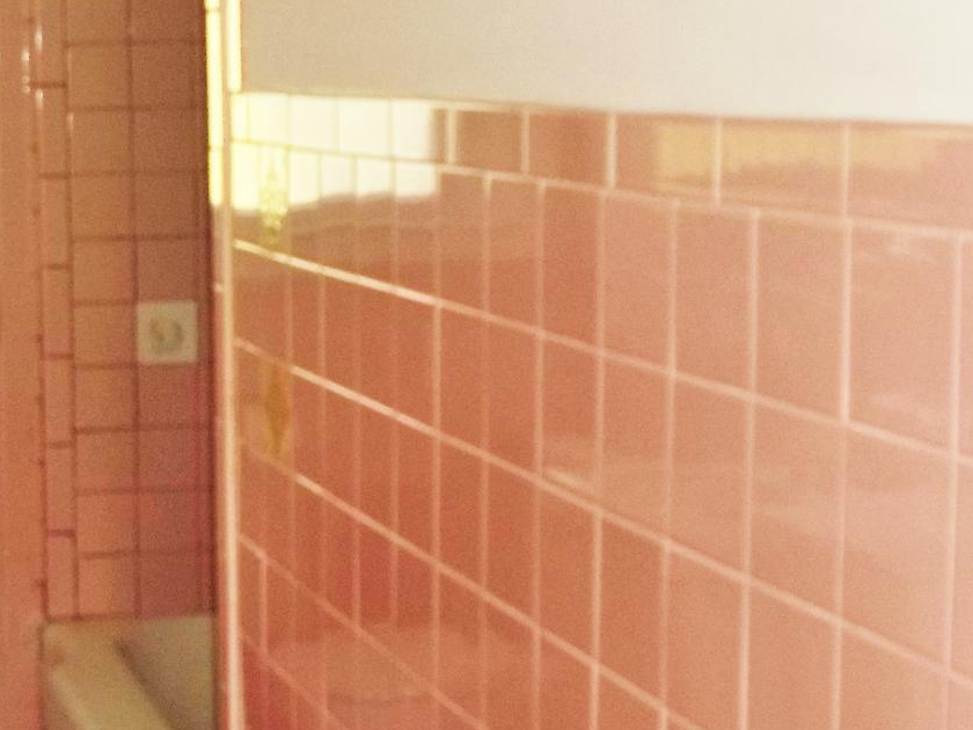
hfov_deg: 23.6
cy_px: 403
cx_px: -82
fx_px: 2192
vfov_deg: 18.9
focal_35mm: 78
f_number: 2.9
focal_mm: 5.7
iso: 80
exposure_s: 1/30
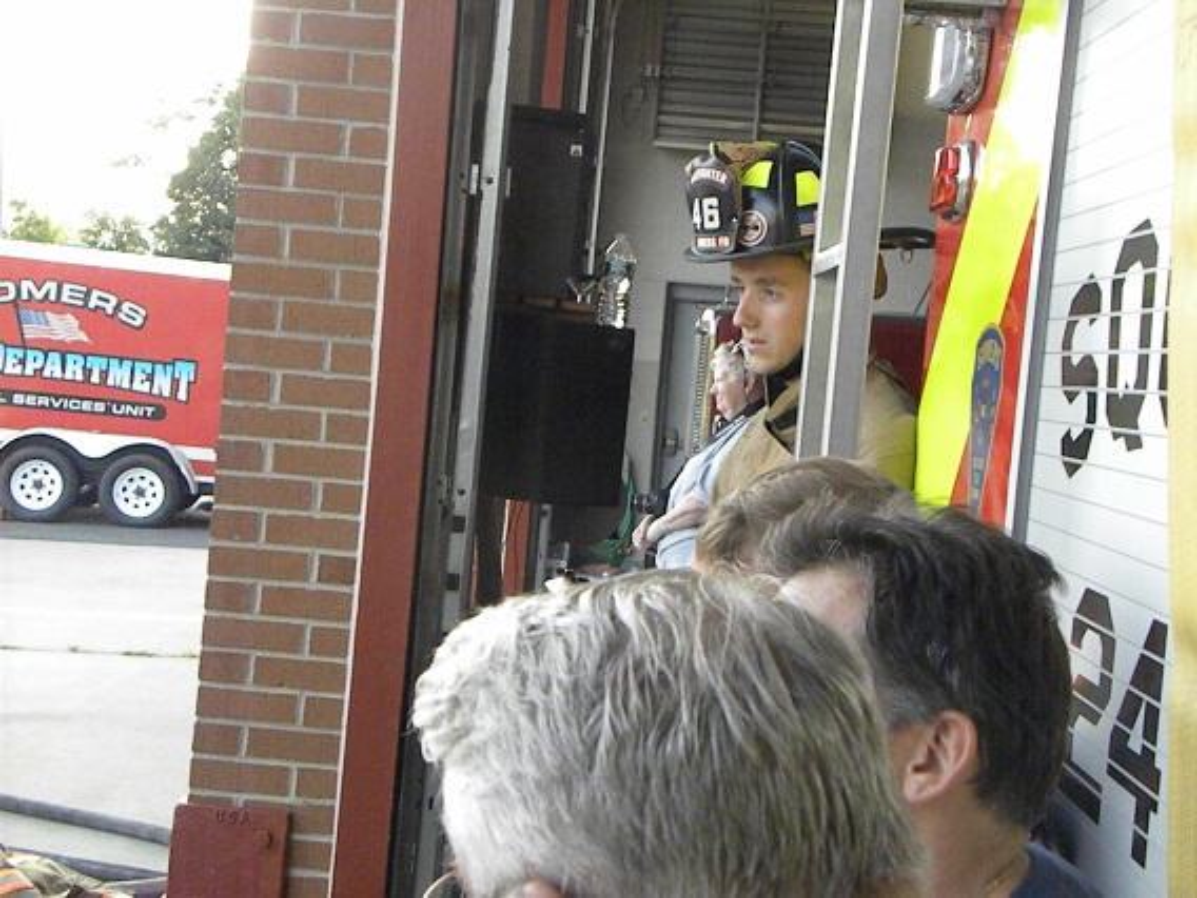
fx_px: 1971
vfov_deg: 25.7
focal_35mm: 57
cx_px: 598
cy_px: 449
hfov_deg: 33.8
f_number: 3.5
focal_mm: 10.3
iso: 1085
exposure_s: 1/310
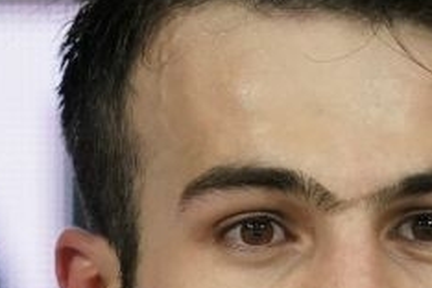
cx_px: 810
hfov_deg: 0.7
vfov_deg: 0.4
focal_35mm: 3081
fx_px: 36969
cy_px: 892
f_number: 2.8
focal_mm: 400
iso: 5000
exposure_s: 1/500
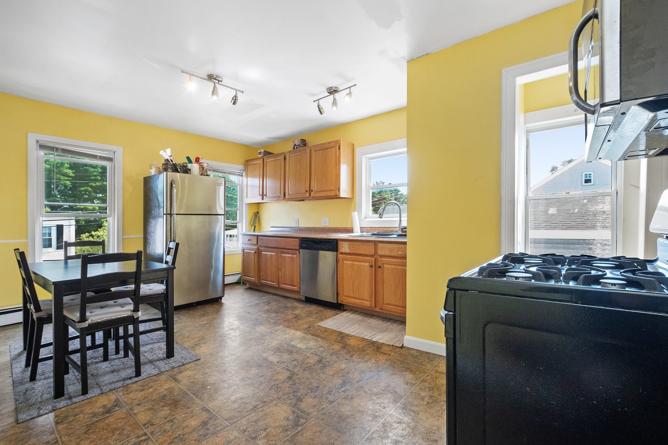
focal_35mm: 15
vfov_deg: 77.3
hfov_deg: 100.4
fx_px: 278
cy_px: 222
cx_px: 334
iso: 640
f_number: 6.3
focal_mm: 10
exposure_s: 1/80
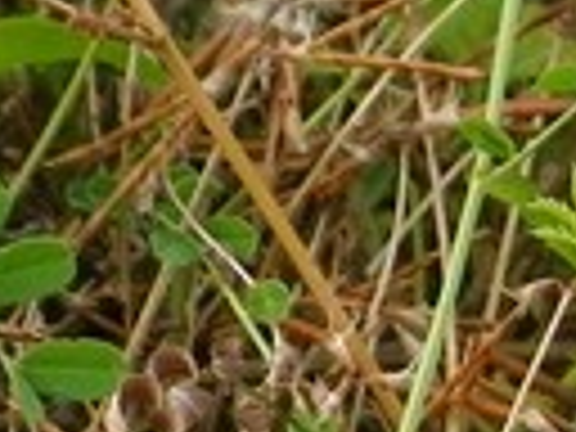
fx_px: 3627
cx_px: 958
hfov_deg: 8.8
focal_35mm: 218
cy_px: 972
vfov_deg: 6.5
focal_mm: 6.36
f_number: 3.9
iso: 125
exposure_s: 1/100
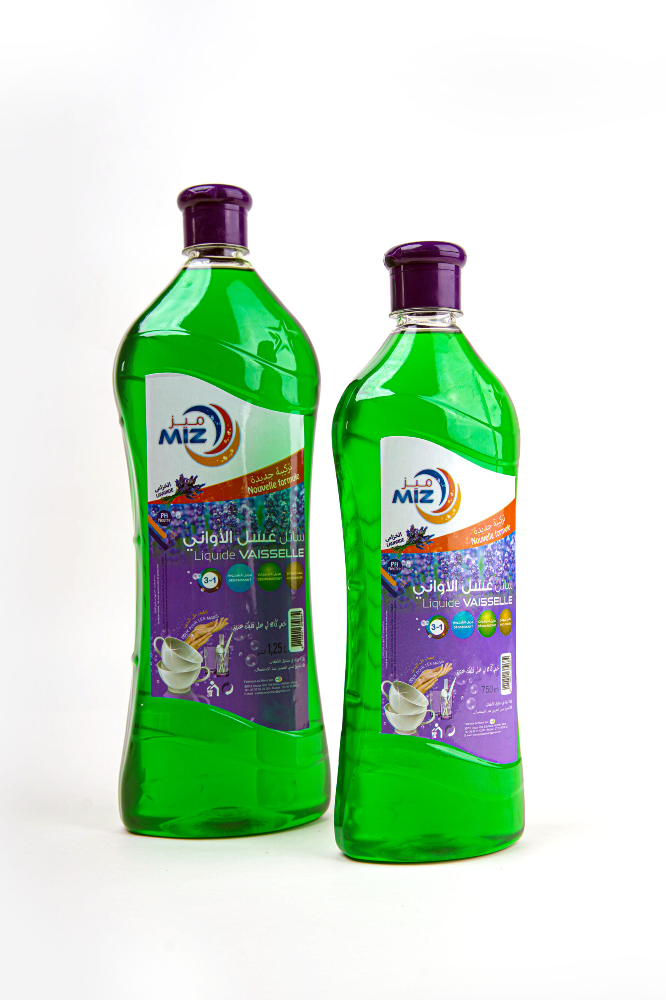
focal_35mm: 40
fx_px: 1110
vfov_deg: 48.5
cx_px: 333
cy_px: 500
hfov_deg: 33.4
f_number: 9
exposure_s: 1/160
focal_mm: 40
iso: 50
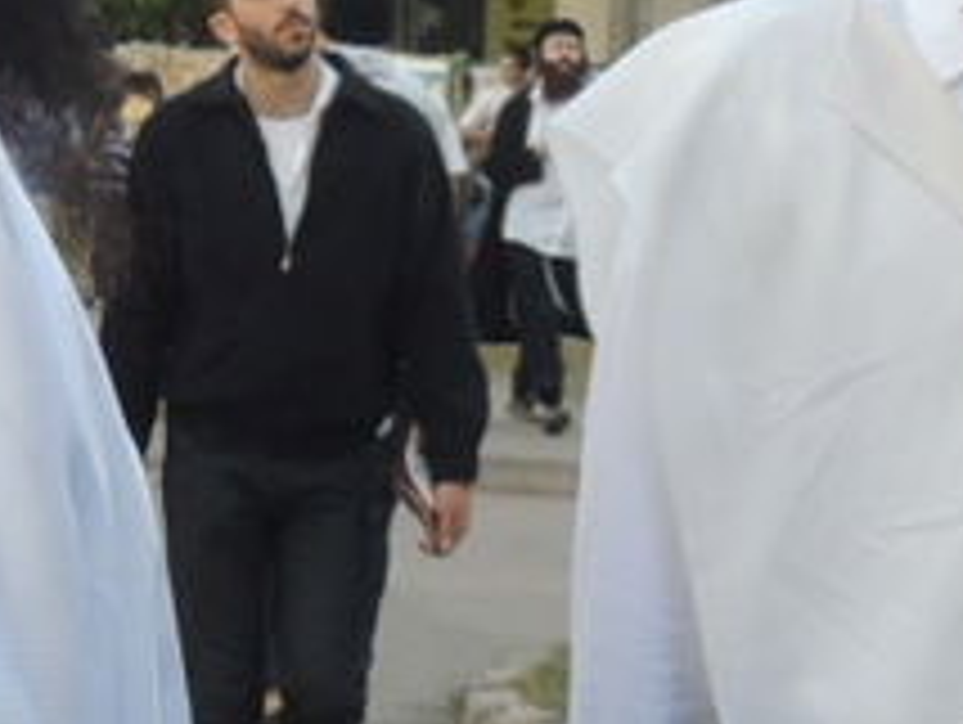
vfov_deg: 7.5
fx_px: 5459
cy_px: 944
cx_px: 220
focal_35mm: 196
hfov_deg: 10.1
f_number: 3.1
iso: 100
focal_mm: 5.3
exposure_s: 1/320
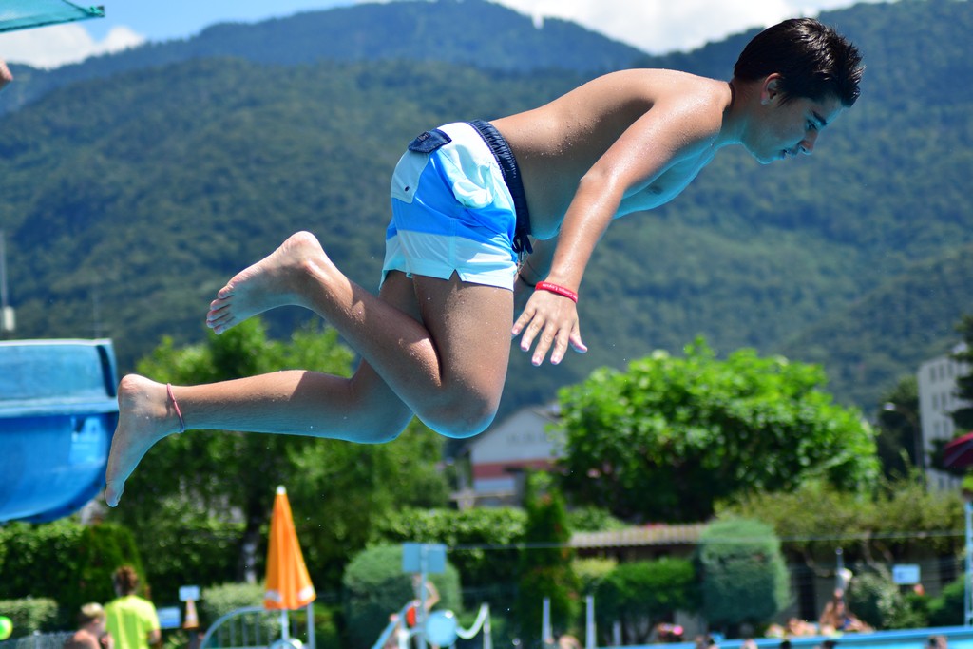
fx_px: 2838
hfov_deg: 19.5
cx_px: 486
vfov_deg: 13.0
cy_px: 324
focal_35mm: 105
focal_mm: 70
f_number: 4
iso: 200
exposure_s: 1/1250
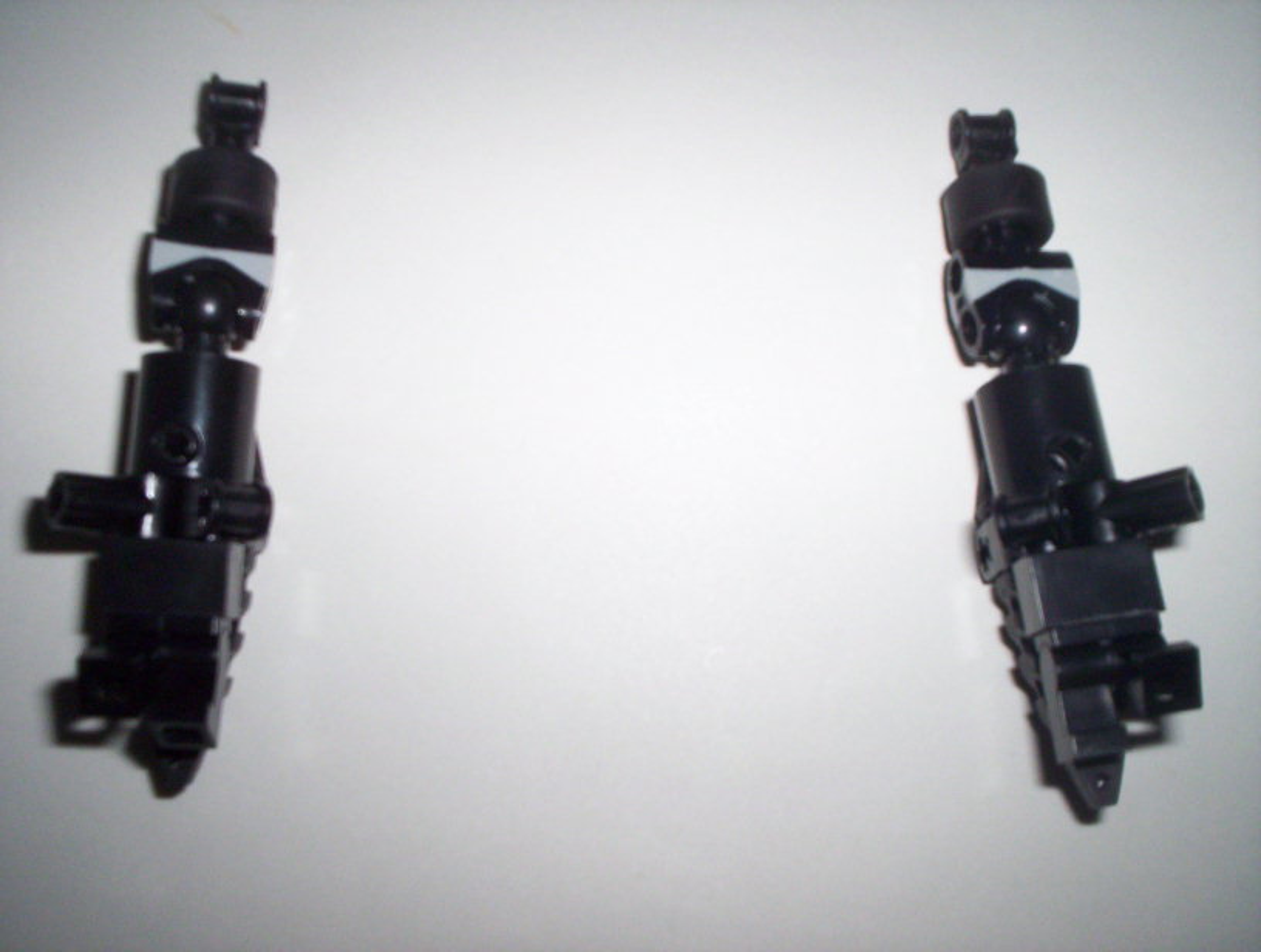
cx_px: 630
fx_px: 1388
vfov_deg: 37.9
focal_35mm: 38
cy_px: 476
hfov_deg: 48.9
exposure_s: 1/60
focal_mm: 4.99
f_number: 4.5
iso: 140
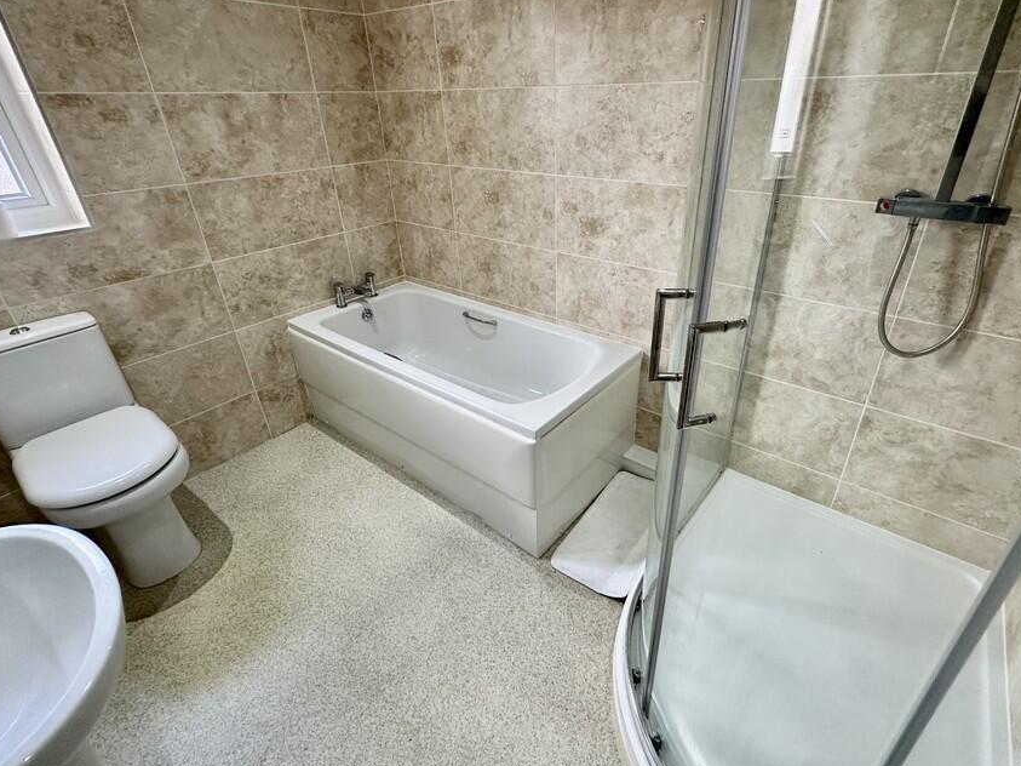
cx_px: 551
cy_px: 364
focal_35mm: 17
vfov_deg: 74.7
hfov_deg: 90.9
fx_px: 501
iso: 200
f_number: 2.2
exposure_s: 1/100
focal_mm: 2.22
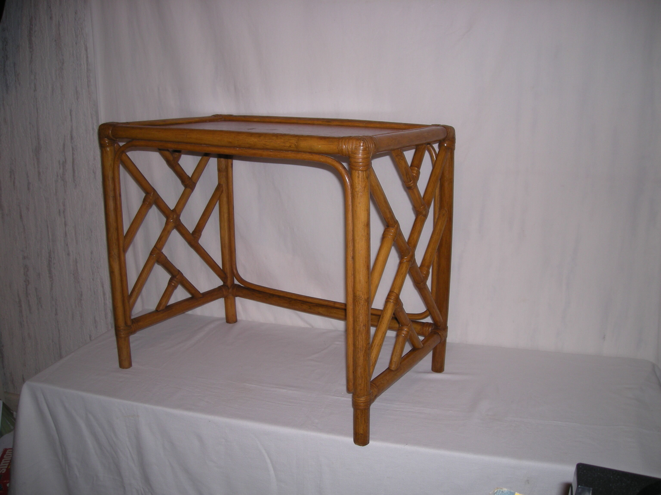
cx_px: 330
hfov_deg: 52.6
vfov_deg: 40.7
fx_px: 668
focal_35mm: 35
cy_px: 248
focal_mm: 5.7
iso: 50
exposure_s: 1/30
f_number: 2.8
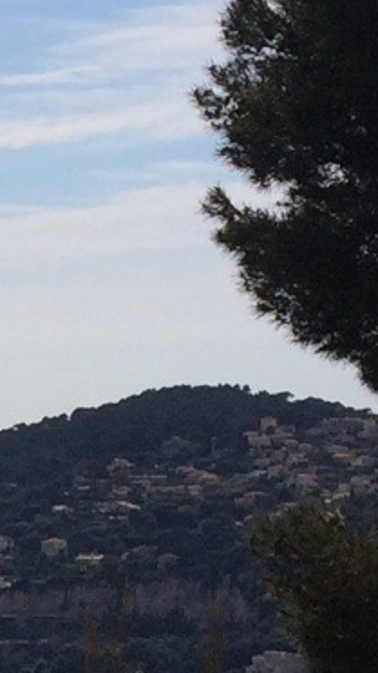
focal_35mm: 174
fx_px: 3103
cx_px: -890
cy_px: 583
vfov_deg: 12.3
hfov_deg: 6.2
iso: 40
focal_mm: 4.15
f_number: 2.2
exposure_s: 1/5882
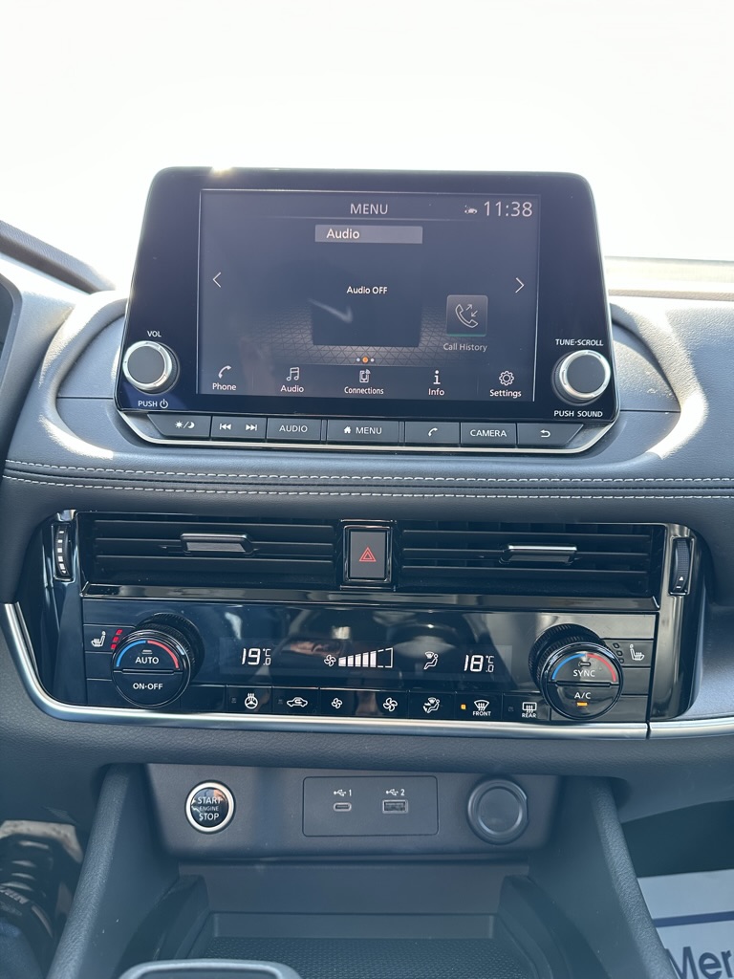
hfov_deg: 56.8
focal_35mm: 24
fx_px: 679
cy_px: 490
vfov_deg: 71.6
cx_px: 367
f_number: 1.78
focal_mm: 6.86
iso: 200
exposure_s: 1/121
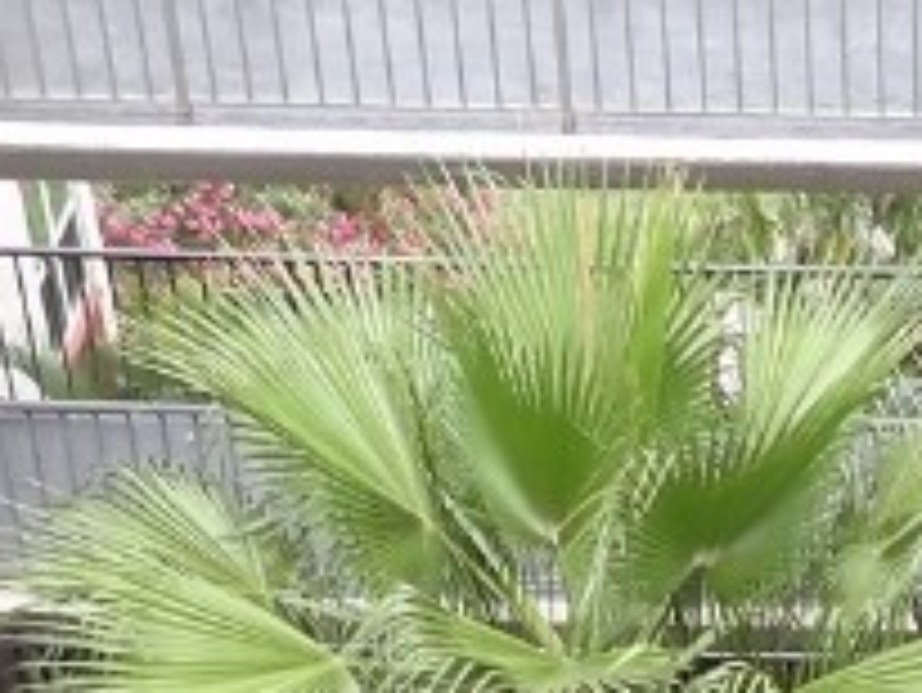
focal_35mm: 120
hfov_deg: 16.0
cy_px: 1354
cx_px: 980
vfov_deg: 11.3
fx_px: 3198
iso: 100
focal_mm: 4.3
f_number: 3.2
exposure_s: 1/57
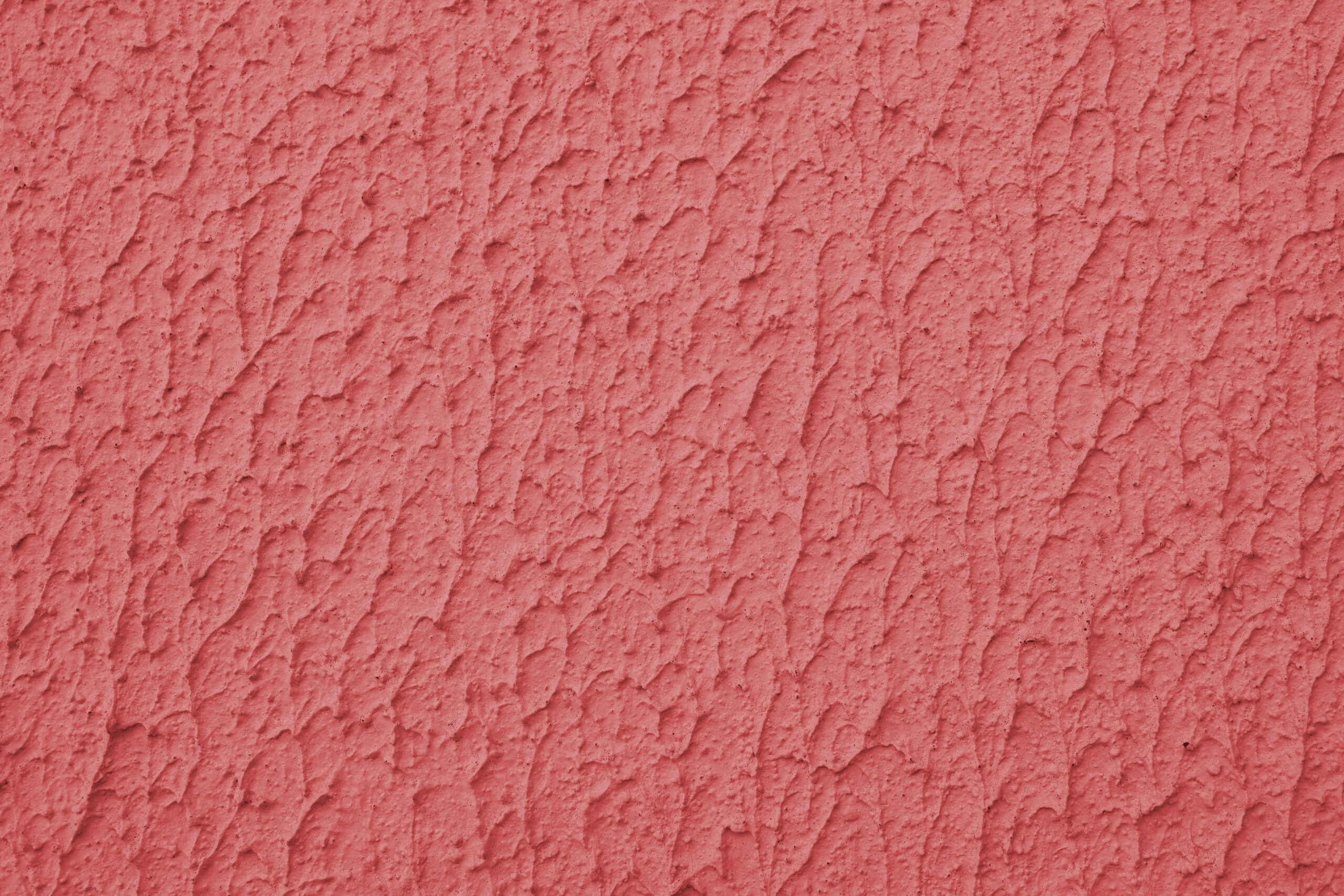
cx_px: 672
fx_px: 1867
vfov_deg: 27.0
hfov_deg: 39.6
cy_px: 448
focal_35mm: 50
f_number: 5.6
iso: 200
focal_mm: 50
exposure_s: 1/125
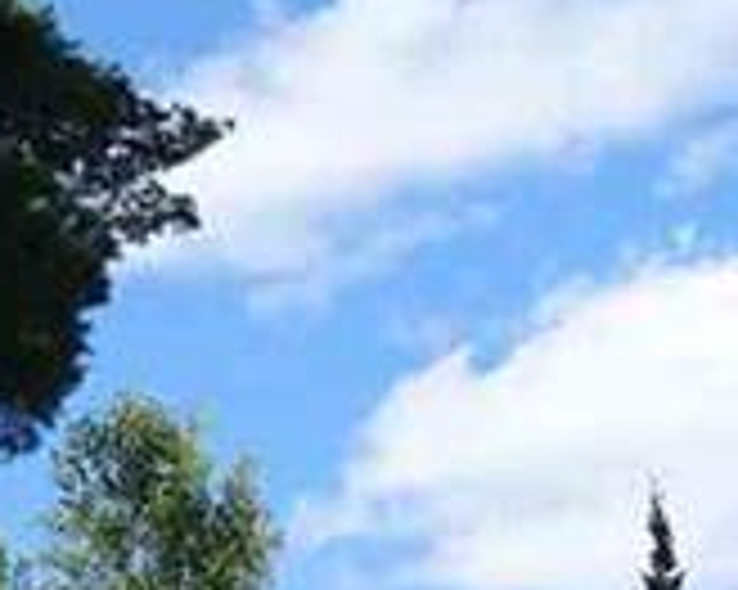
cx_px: 18
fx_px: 3187
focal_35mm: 146
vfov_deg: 10.6
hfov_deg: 13.1
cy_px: 212
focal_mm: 4.1
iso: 80
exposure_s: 1/640
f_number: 3.5
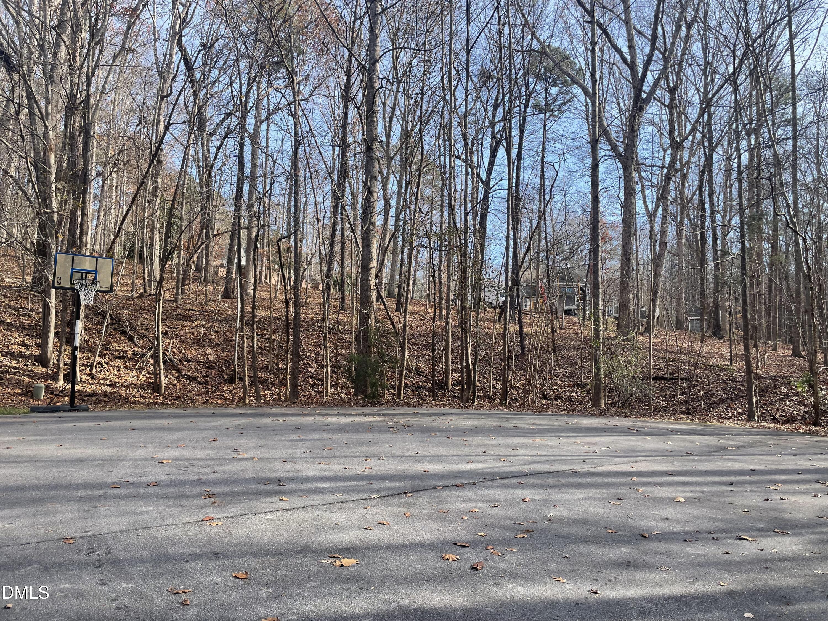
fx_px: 622
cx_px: 414
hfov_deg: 67.3
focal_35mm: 26
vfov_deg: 53.1
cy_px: 310
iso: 32
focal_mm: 4.2
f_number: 1.6
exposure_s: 1/882
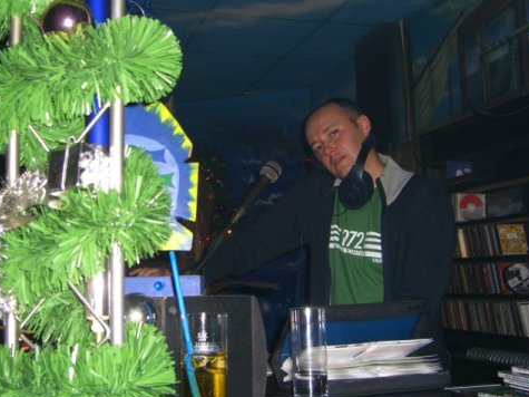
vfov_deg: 30.2
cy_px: 180
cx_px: 219
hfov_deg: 39.5
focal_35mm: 48
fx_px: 733
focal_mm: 7.9
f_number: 2.8
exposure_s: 1/60
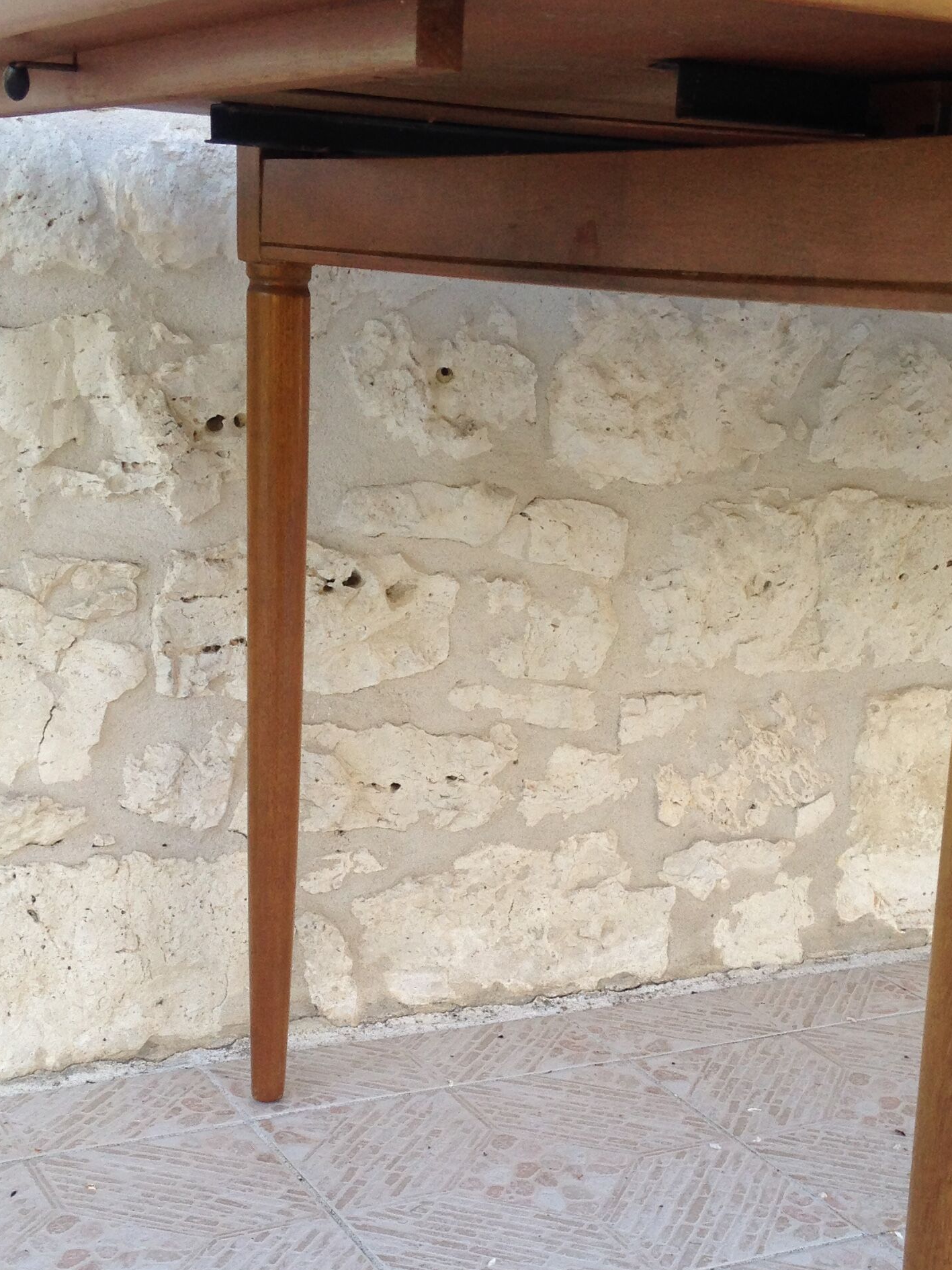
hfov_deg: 25.6
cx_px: 539
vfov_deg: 33.5
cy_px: 838
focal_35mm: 57
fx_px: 2091
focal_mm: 4.12
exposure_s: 1/120
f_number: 2.4
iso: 64
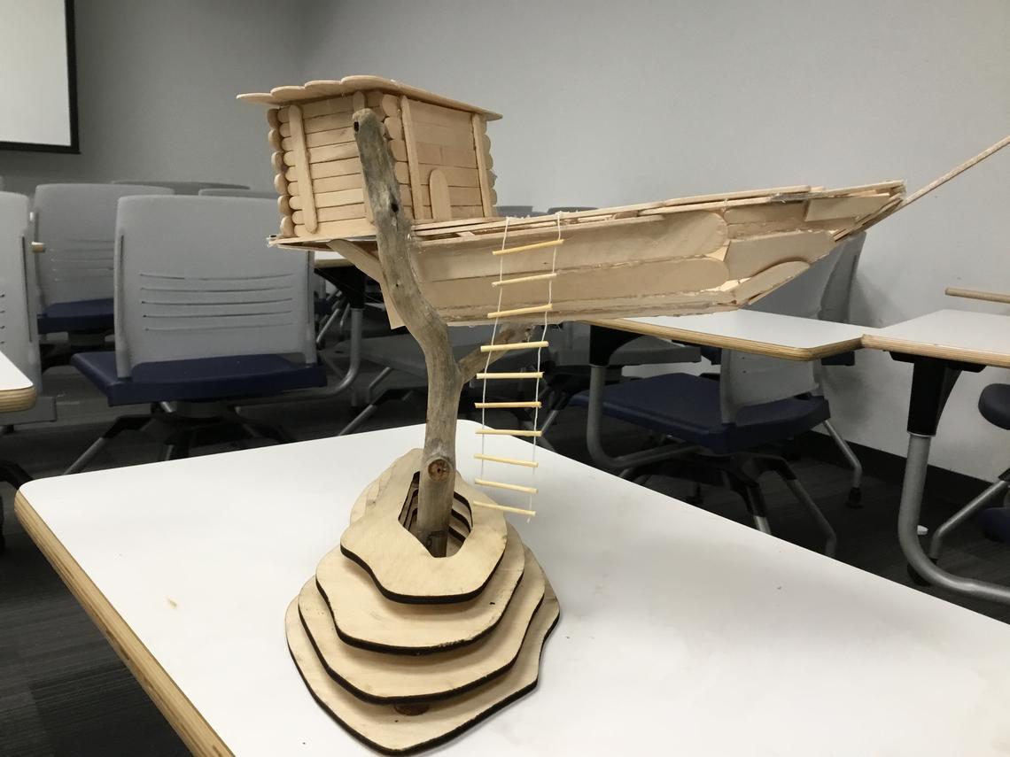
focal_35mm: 31
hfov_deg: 58.4
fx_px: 904
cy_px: 378
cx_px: 505
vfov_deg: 45.4
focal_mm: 3.3
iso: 40
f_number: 2.4
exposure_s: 1/30
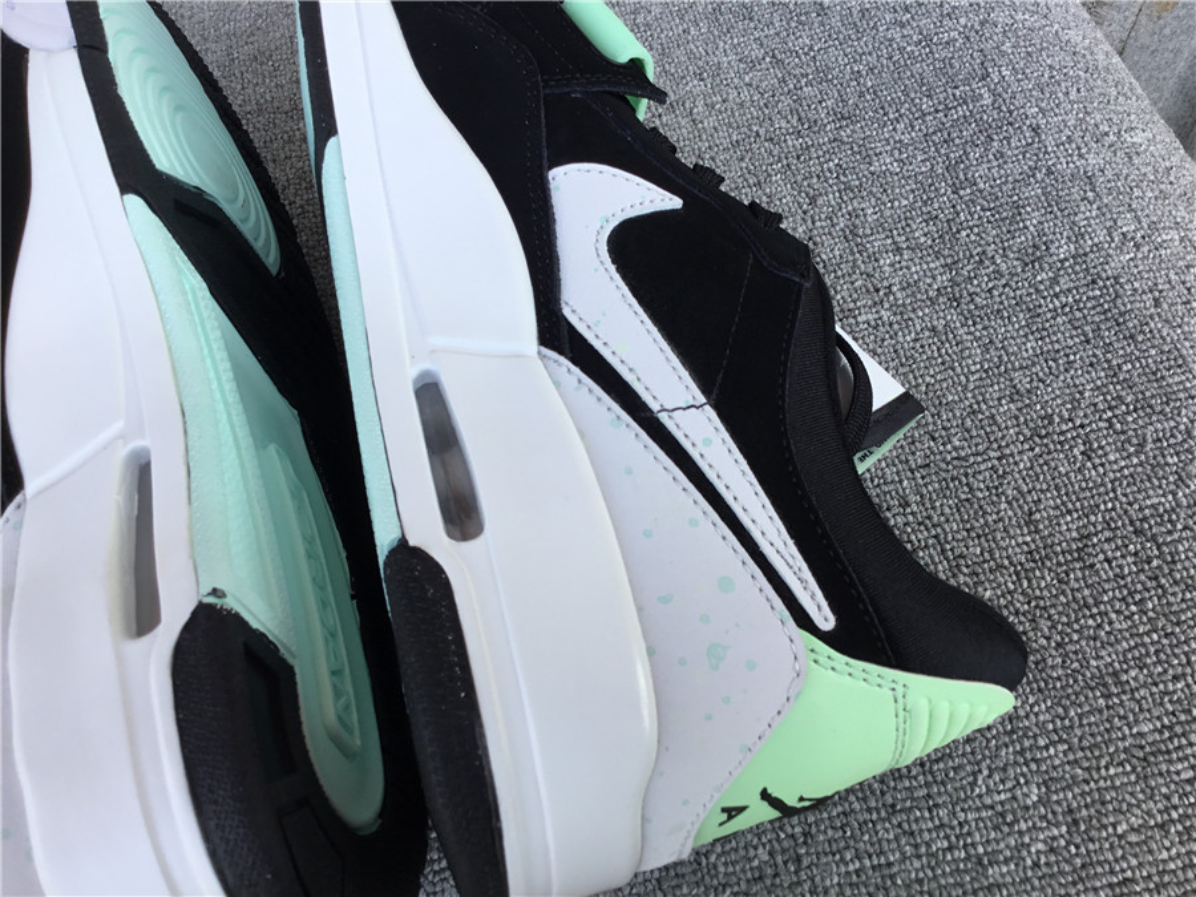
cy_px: 448
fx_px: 1071
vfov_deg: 45.4
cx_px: 598
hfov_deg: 58.4
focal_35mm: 31
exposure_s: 1/169
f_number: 2.4
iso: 25
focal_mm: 3.3
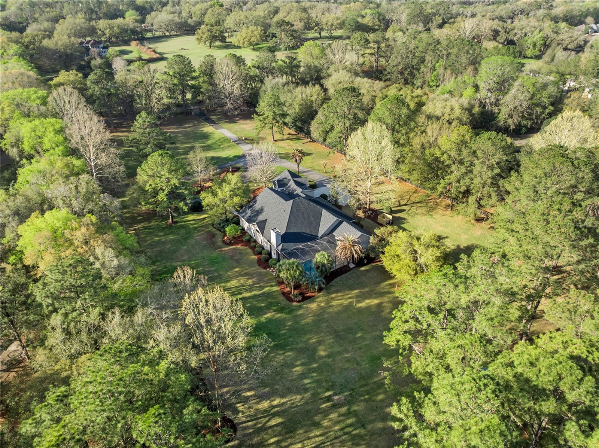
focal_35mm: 24
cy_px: 224
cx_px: 300
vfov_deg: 56.7
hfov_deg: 71.6
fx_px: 415
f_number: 2.8
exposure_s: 1/60
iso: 100
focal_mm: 12.29
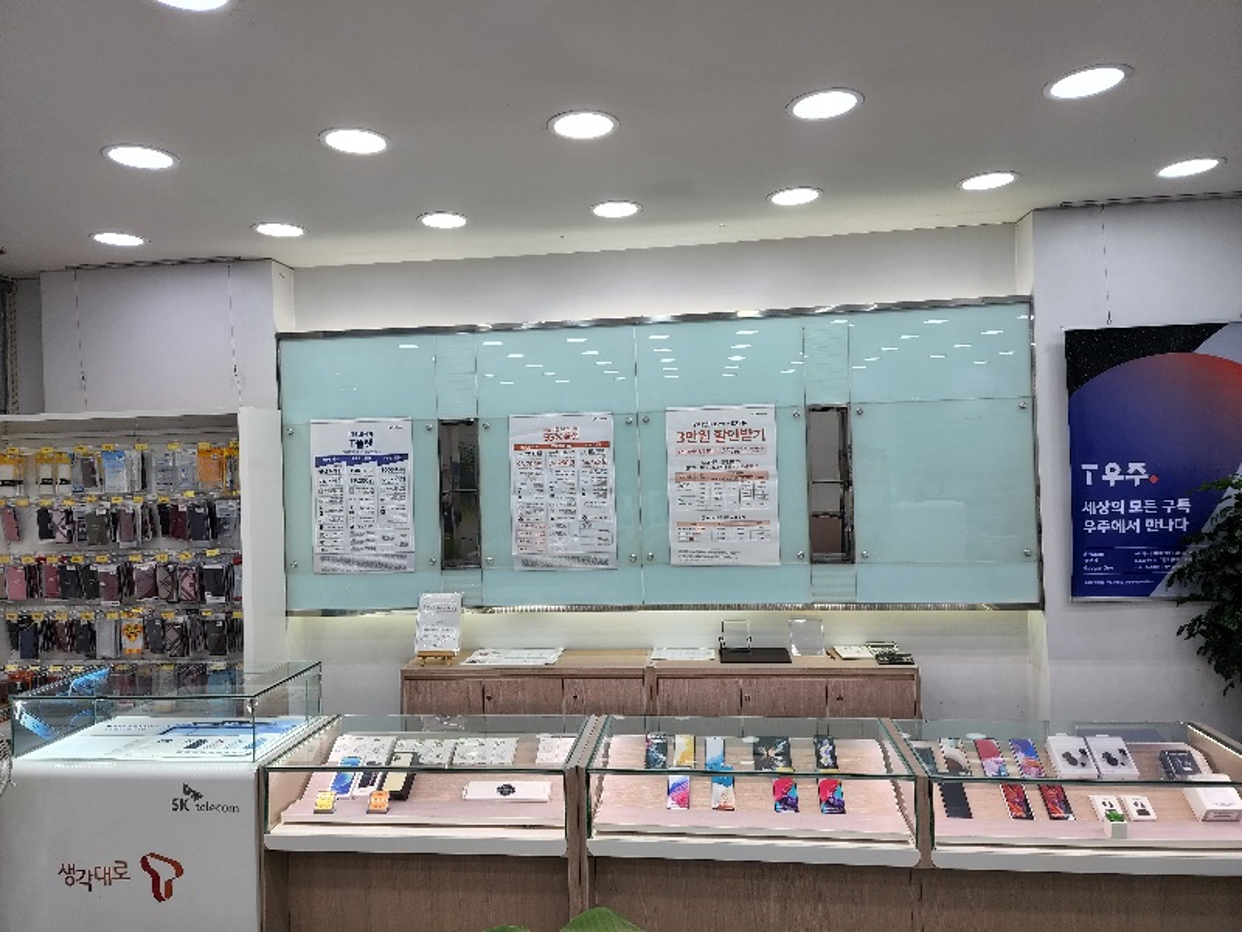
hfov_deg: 73.9
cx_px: 621
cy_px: 466
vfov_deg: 58.9
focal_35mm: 23
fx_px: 825
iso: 32
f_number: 1.8
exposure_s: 1/182
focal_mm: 6.4
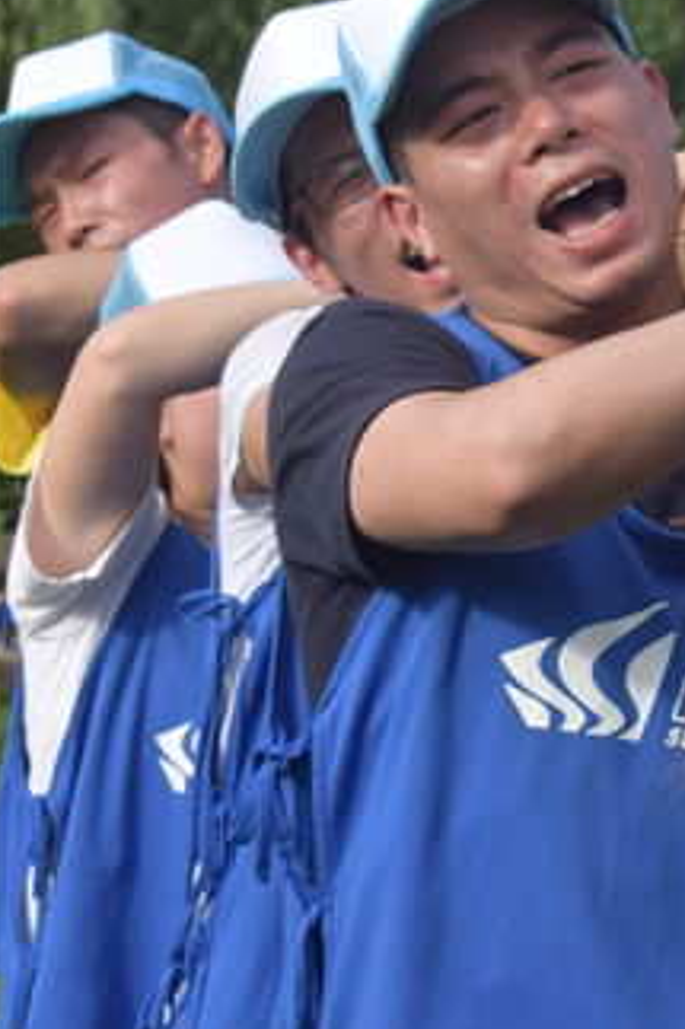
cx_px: 1048
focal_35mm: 171
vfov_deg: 12.0
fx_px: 4887
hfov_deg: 7.9
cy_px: 379
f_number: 9
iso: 200
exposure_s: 1/320
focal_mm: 55
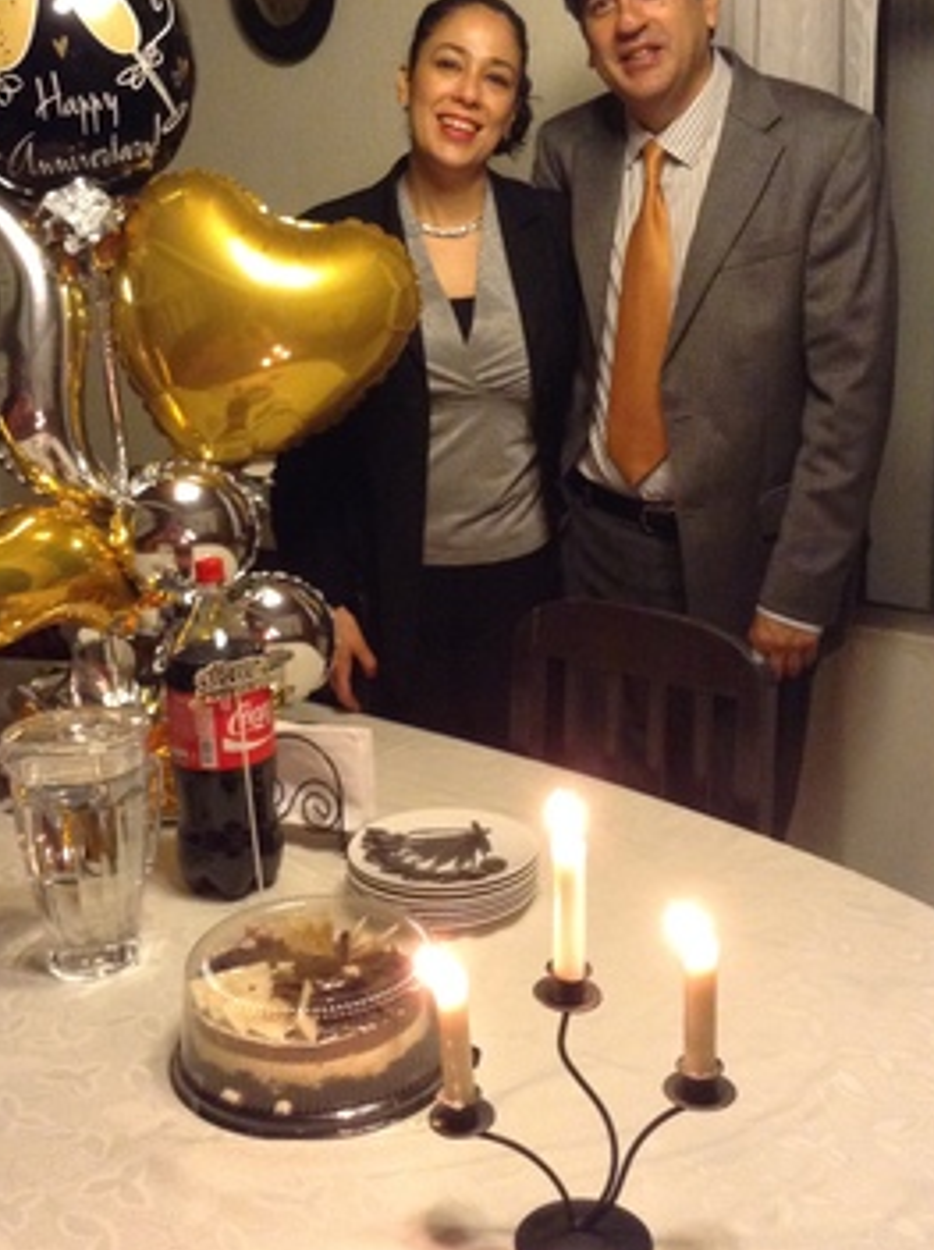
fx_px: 1623
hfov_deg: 32.1
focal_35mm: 45
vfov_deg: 42.1
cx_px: 431
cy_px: 558
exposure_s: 1/15
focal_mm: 3.3
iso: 250
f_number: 2.4
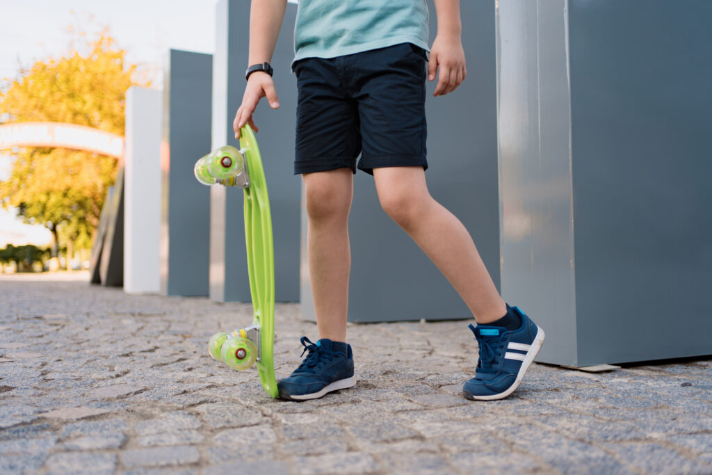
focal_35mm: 35
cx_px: 356
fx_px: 692
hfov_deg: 54.4
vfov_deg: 37.9
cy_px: 238
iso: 100
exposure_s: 1/500
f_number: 1.8
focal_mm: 35
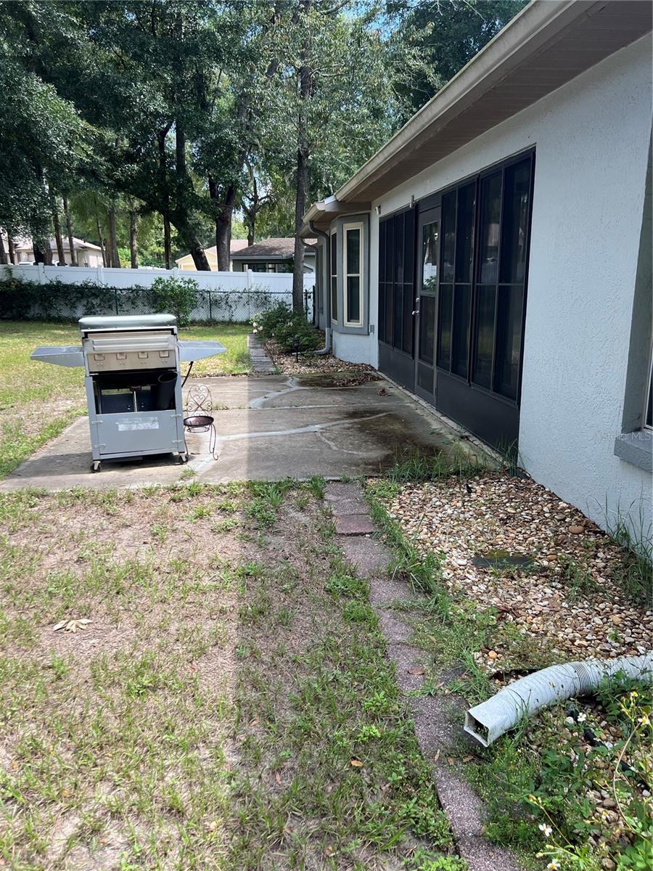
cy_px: 436
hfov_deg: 53.1
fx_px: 654
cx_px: 326
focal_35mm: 26
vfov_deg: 67.3
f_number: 1.5
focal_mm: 5.7
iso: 50
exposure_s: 1/743
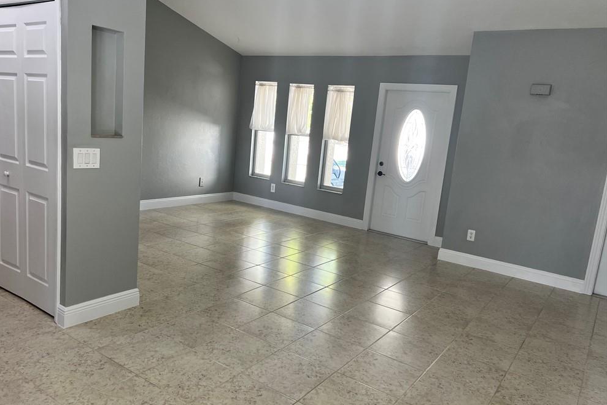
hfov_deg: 65.5
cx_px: 294
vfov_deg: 46.4
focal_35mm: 28
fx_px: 472
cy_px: 203
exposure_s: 1/120
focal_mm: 5.7
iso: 125
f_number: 1.5
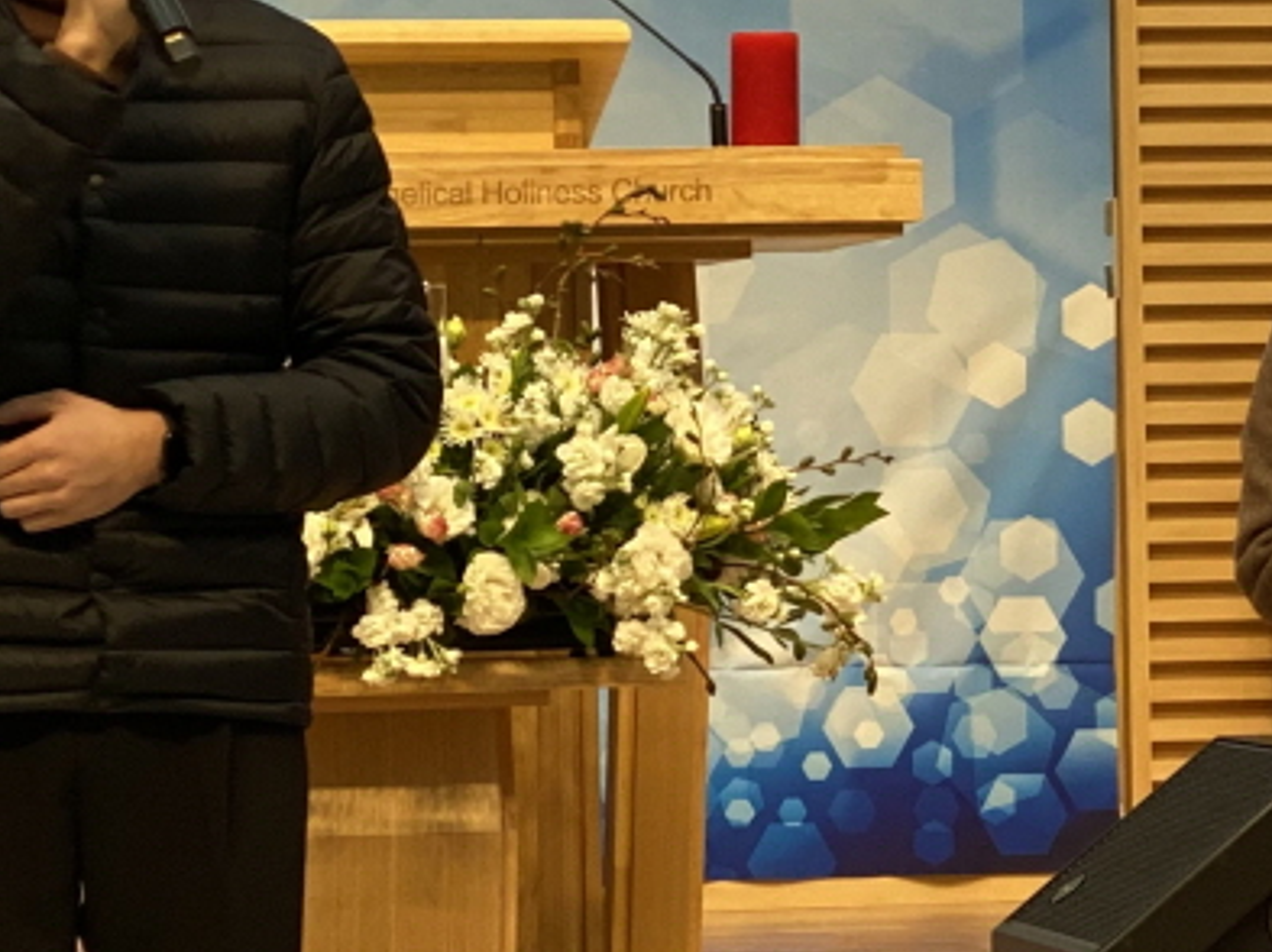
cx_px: 835
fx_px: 6718
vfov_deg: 8.1
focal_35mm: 183
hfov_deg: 10.8
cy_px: 191
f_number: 2
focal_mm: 6
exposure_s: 1/118
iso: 100
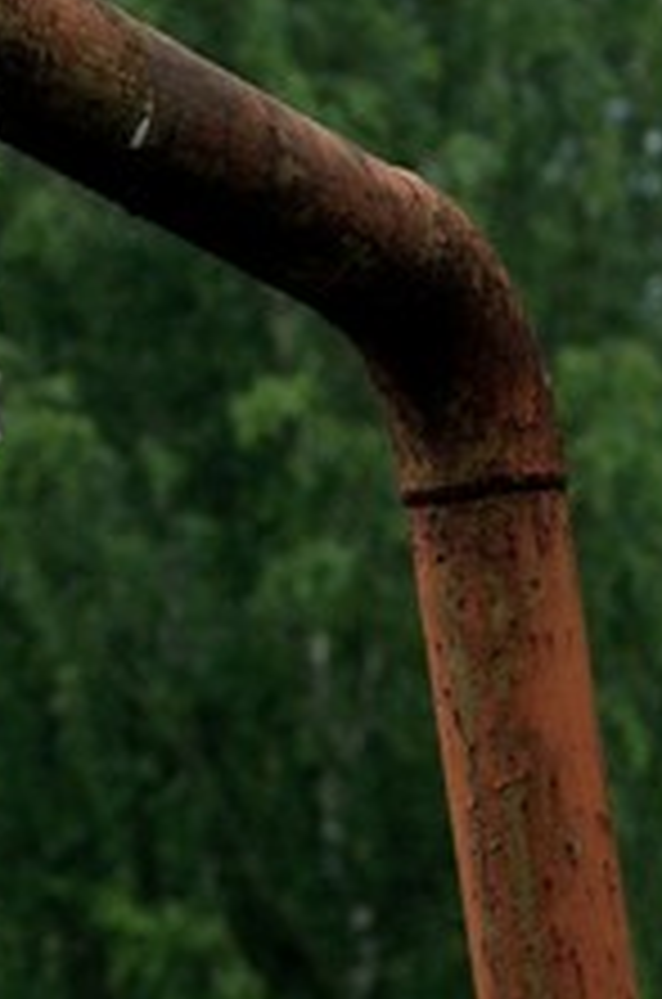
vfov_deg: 6.8
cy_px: 508
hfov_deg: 4.5
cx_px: -525
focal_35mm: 304
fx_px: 8424
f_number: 3.5
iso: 200
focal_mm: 50
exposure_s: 1/640
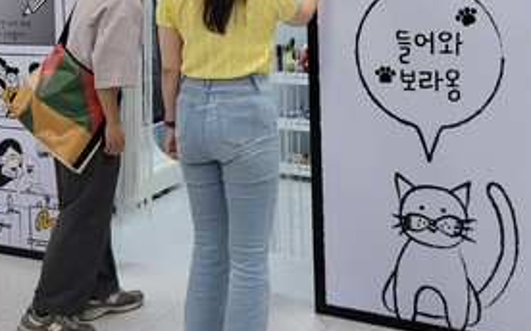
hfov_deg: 34.0
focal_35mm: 60
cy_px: -15
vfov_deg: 20.7
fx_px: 868
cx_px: 240
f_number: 1.8
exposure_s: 1/120
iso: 64
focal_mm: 5.4
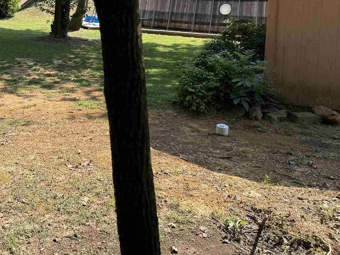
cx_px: 69
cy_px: 30
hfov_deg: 33.9
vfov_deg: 25.8
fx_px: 540
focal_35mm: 55
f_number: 1.78
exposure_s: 1/1005
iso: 80
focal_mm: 6.76
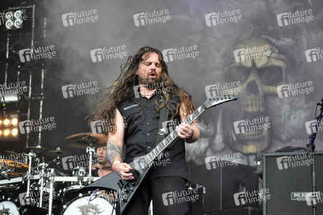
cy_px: 108
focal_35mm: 108
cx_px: 162
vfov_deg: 12.7
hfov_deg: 18.9
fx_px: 968
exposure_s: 1/400
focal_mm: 72
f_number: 4.2
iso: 800
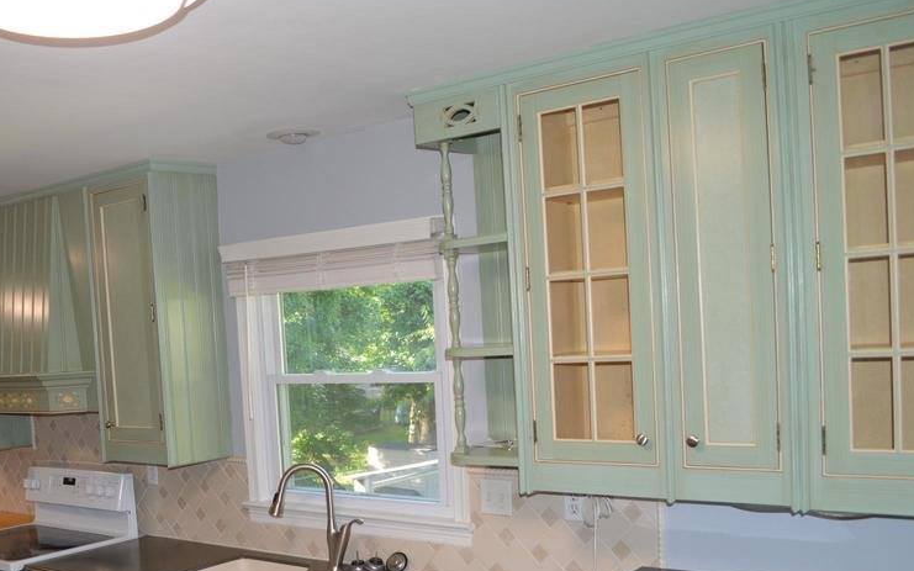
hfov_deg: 51.0
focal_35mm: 38
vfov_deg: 33.1
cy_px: 406
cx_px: 336
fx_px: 946
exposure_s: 1/60
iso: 400
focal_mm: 18
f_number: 4
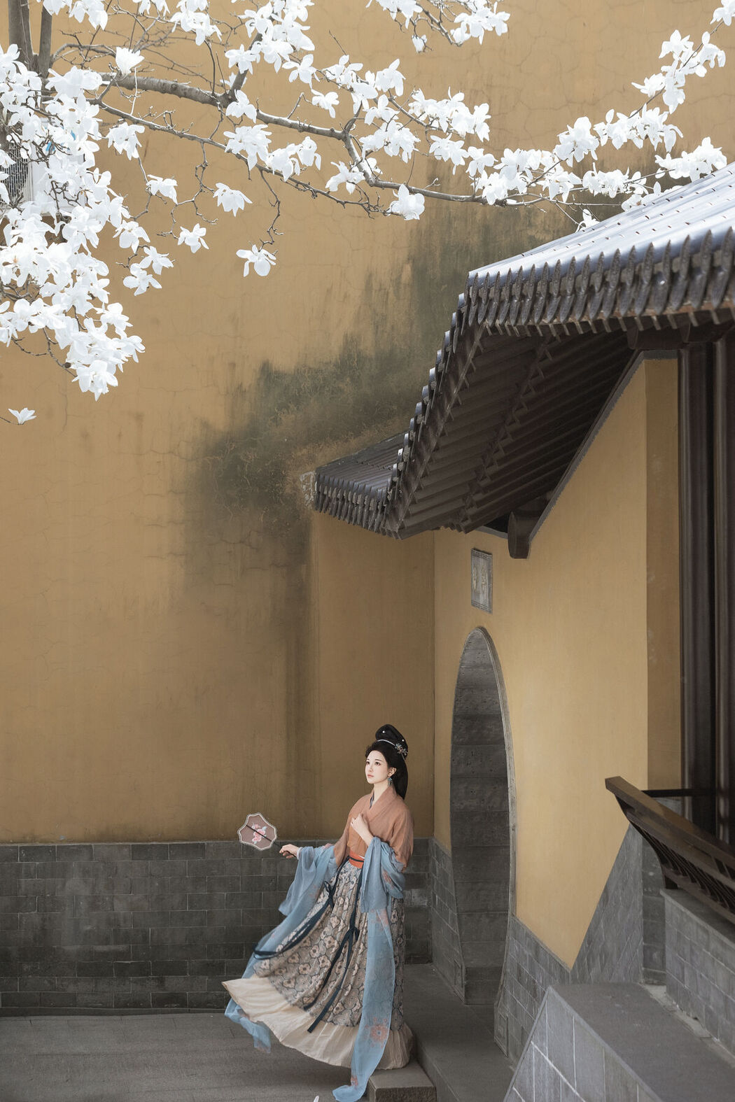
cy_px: 551
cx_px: 368
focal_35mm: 100
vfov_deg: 20.4
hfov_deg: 13.7
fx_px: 3062
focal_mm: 100
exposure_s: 1/200
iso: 160
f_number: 5
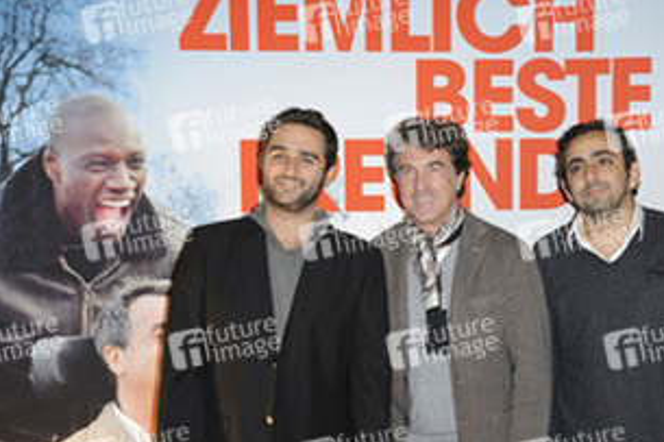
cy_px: 290
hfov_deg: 26.3
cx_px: 384
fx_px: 1419
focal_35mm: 77
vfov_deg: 17.7
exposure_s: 1/160
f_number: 6.3
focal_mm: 52
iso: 800
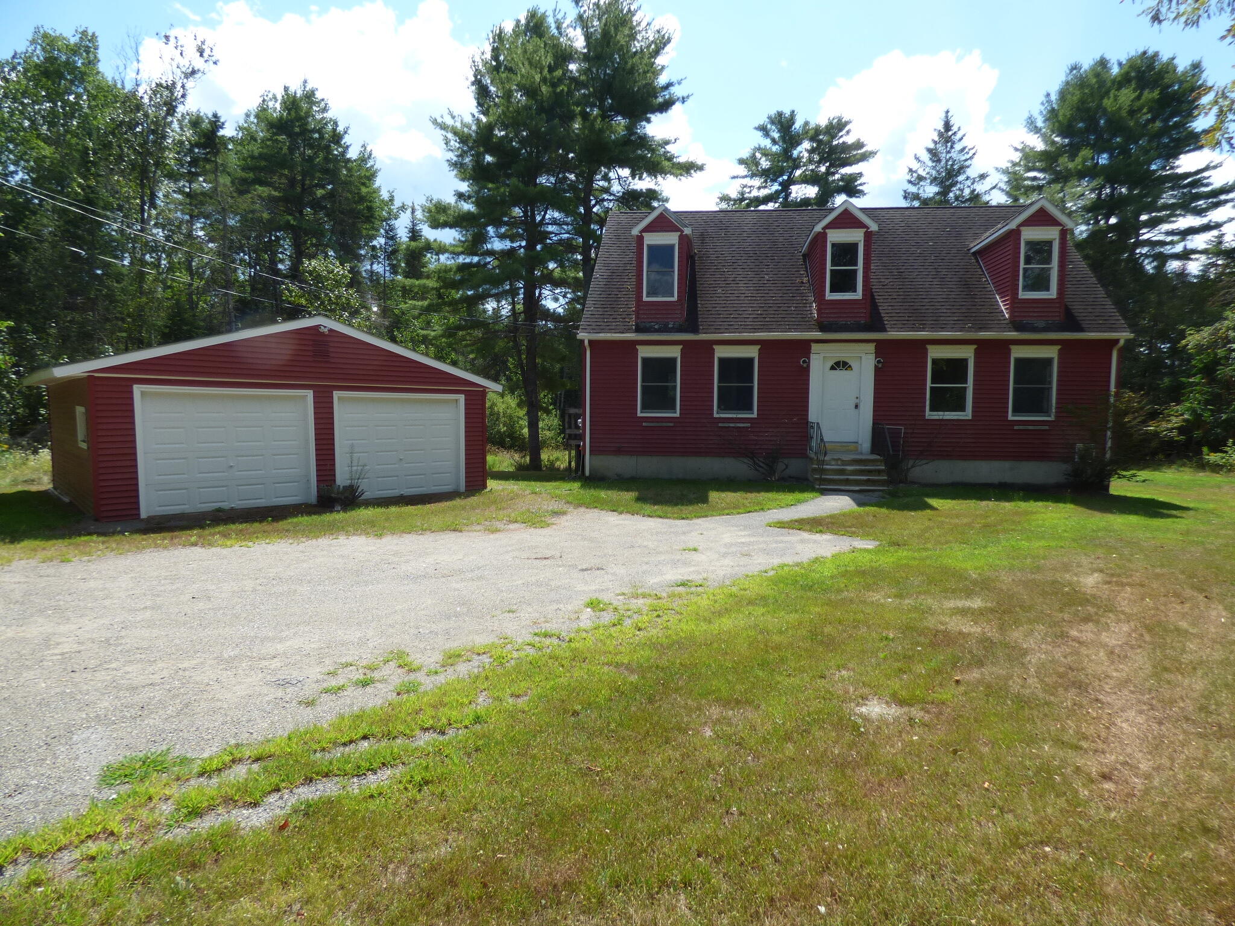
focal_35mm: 20
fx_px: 714
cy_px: 463
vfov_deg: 66.0
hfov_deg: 81.7
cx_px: 618
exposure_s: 1/1000
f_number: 2.8
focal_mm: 3.58
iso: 100
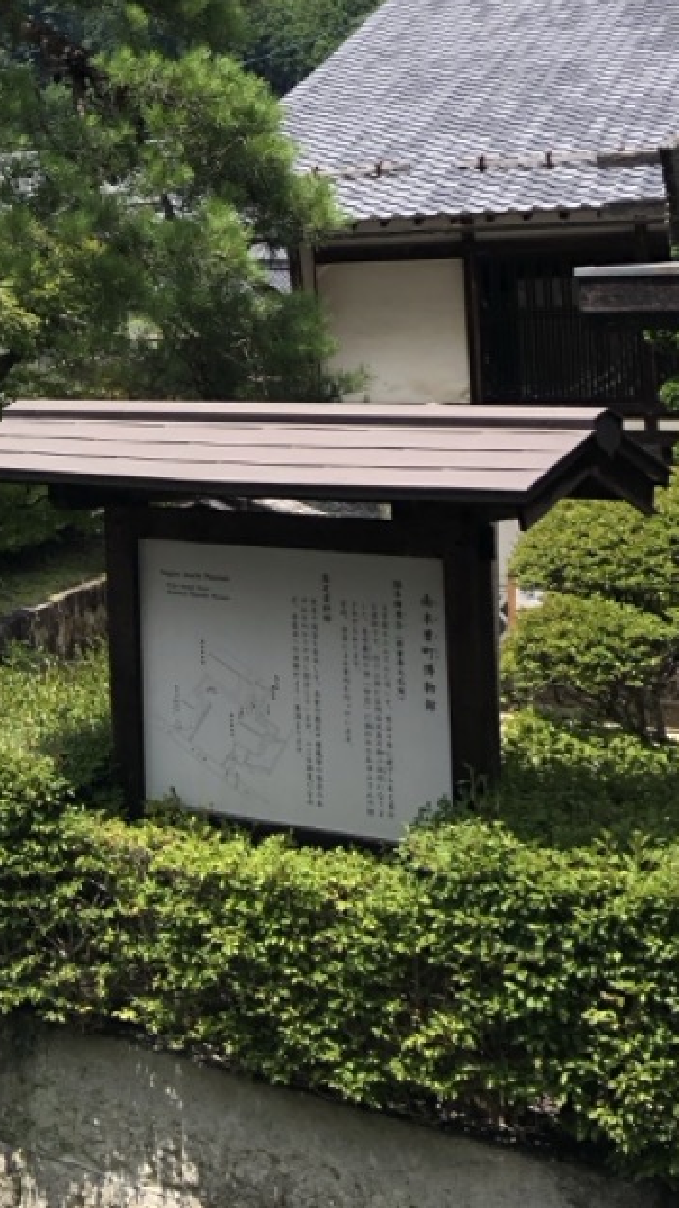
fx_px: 1986
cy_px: 196
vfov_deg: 32.6
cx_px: -205
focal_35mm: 62
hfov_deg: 18.1
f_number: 1.8
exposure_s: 1/2000
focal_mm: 3.99
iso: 20
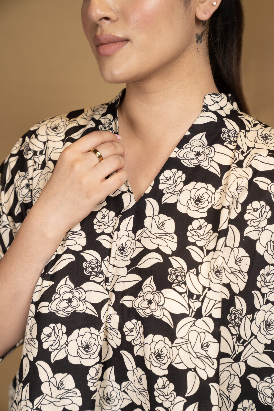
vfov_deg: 28.8
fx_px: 799
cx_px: 137
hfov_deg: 19.5
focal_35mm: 70
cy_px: 206
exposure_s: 1/100
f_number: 4.5
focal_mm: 70
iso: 1000
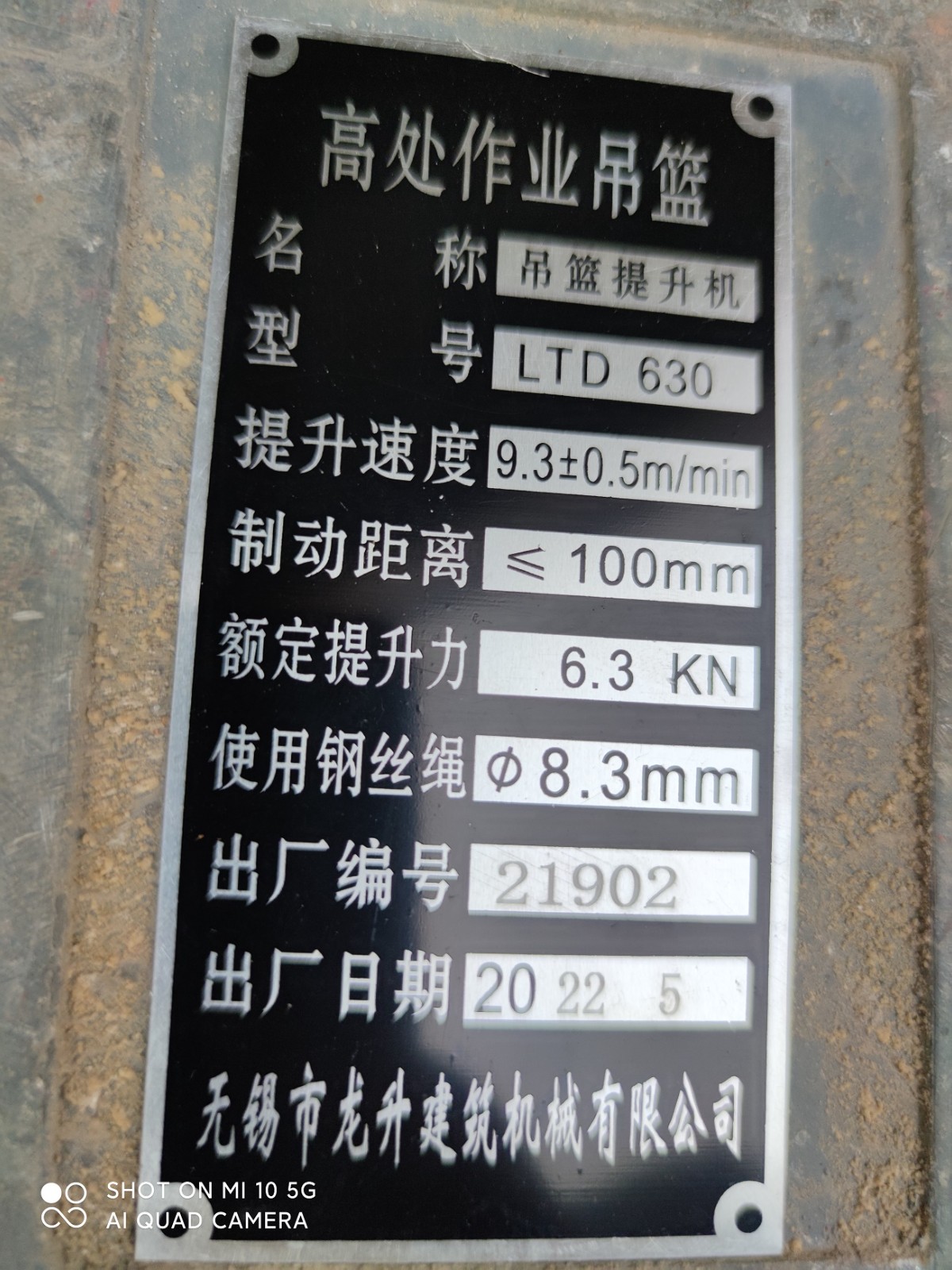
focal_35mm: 24
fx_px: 880
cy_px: 635
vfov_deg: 71.6
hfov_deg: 56.8
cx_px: 476
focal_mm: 6.72
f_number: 1.69
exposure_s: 1/450
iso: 50
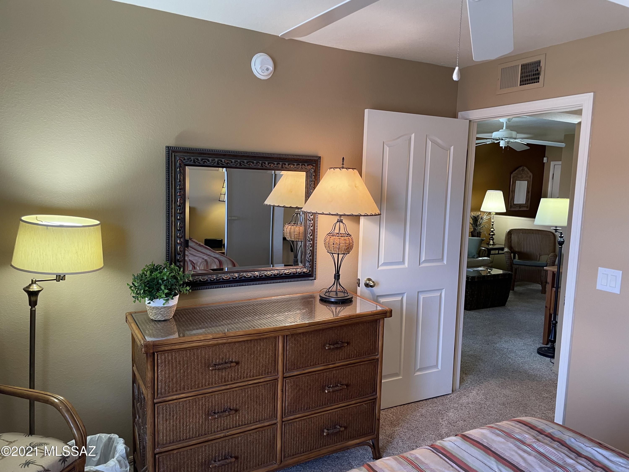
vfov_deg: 53.1
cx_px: 314
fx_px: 472
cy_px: 236
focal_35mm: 26
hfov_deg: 67.3
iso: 80
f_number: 1.6
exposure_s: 1/60
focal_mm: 4.2
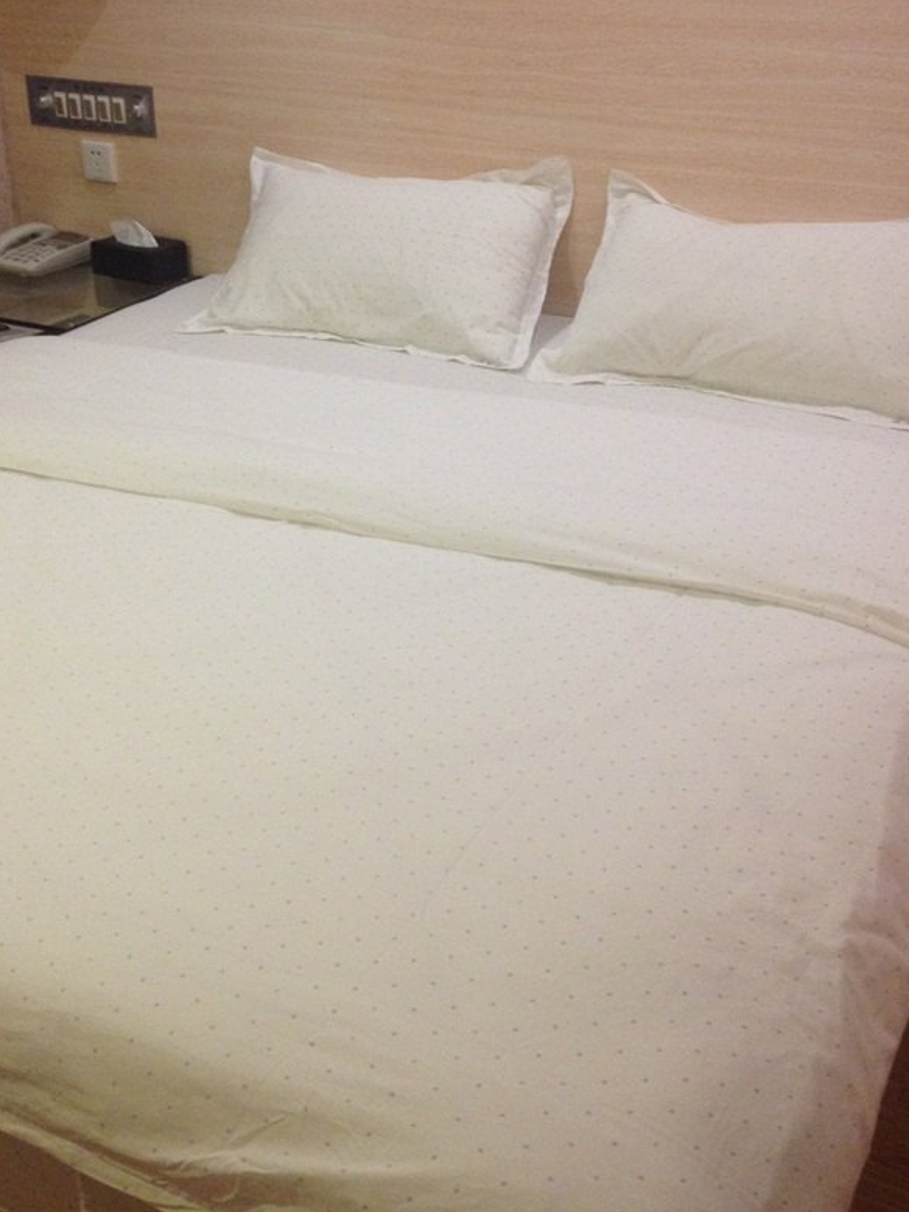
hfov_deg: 31.5
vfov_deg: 41.1
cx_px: 442
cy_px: 492
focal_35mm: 46
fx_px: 1611
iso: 200
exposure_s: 1/20
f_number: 2.4
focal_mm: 4.28
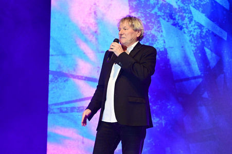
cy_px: 77
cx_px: 116
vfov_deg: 6.9
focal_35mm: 200
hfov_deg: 10.3
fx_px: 1288
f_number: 5
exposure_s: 1/100
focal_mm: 200
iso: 2000
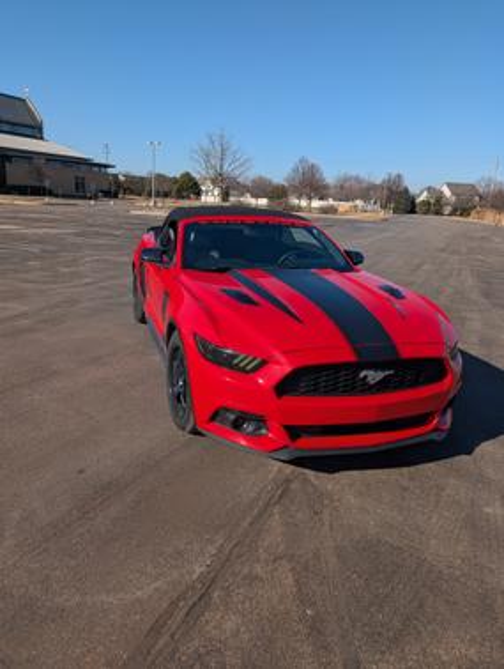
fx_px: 464
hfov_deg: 57.0
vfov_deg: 71.5
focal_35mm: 24
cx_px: 252
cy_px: 334
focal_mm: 6.9
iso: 19
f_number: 1.68
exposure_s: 1/1462
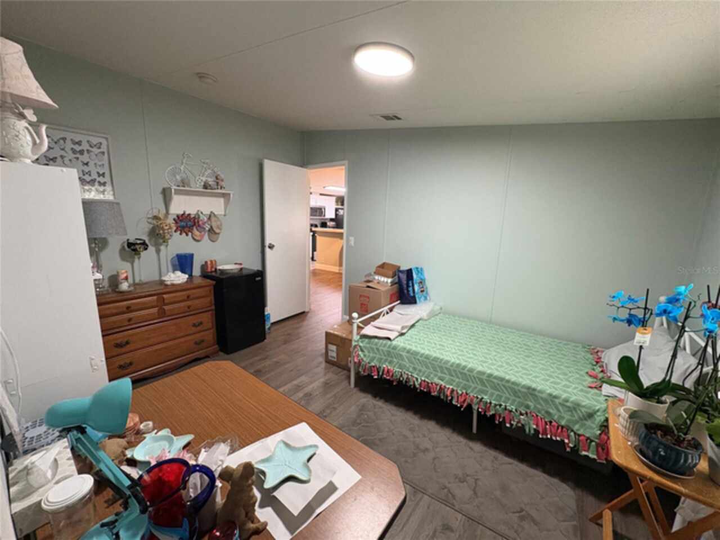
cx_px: 360
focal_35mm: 14
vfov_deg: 85.7
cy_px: 270
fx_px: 291
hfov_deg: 102.1
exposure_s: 1/60
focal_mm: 2.22
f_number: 2.2
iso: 400
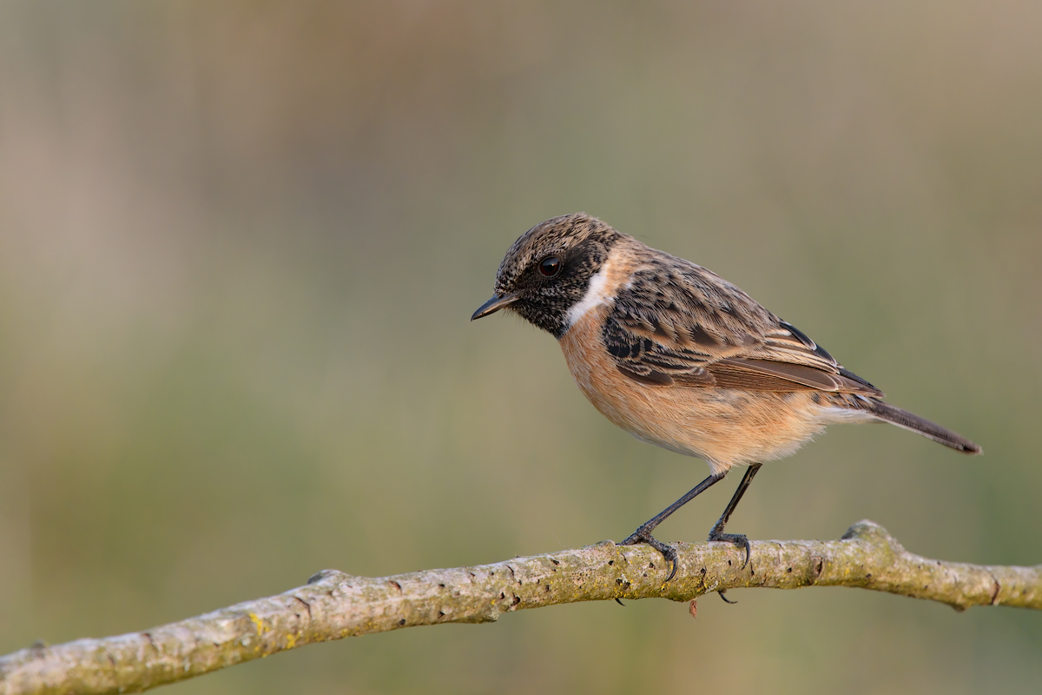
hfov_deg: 3.3
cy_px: 348
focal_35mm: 630
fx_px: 18234
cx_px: 521
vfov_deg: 2.2
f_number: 7.1
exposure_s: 1/250
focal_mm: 420
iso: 800
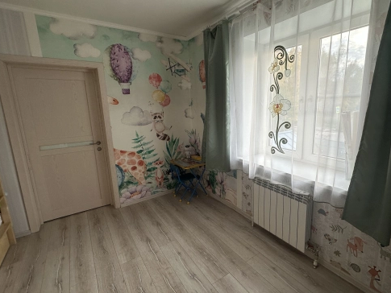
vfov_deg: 71.6
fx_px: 203
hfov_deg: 87.3
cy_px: 143
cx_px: 220
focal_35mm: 18
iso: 50
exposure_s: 1/99
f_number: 2.2
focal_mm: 2.22
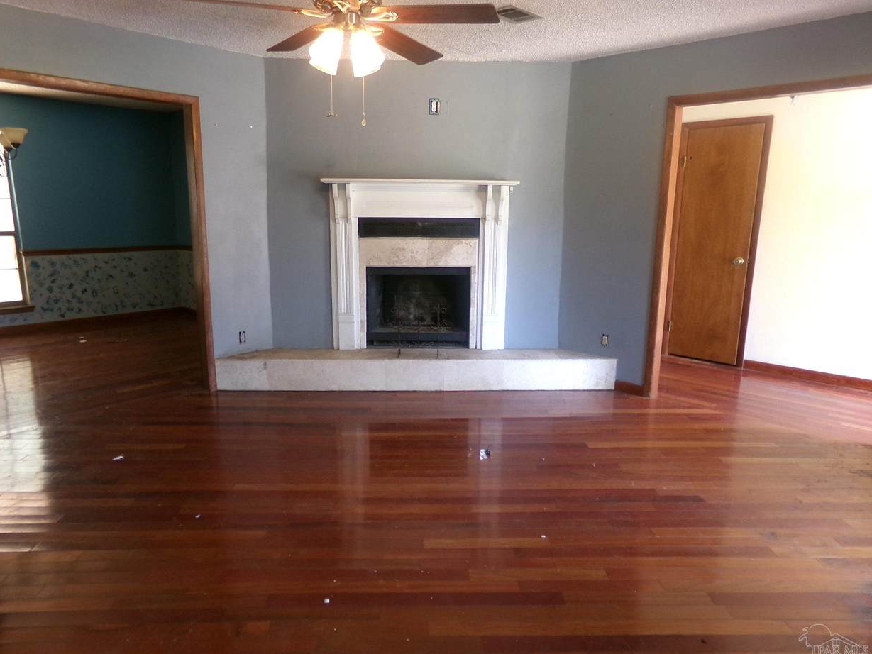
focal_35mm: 25
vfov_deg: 54.9
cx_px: 424
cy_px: 332
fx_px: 630
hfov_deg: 69.4
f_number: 3.7
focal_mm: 4.3
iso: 200
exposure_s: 1/18
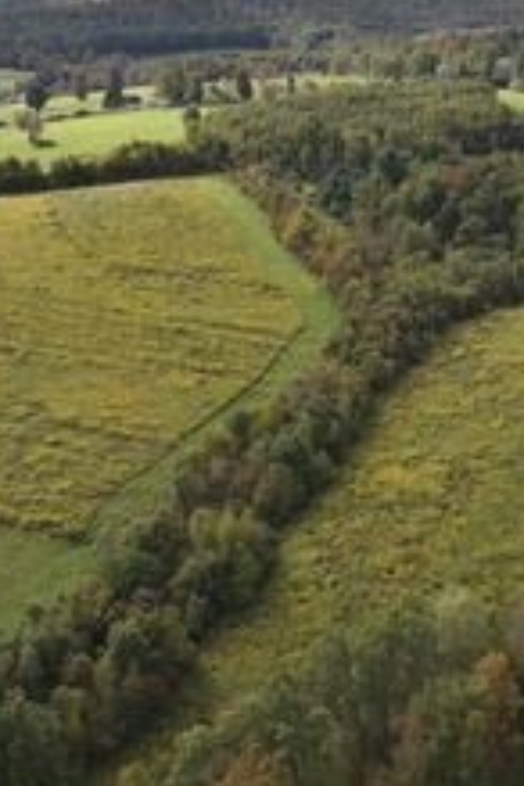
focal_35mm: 49
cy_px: 318
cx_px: 440
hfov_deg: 26.9
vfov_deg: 40.2
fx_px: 1070
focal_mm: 4.4
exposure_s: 1/800
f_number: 2.8
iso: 100
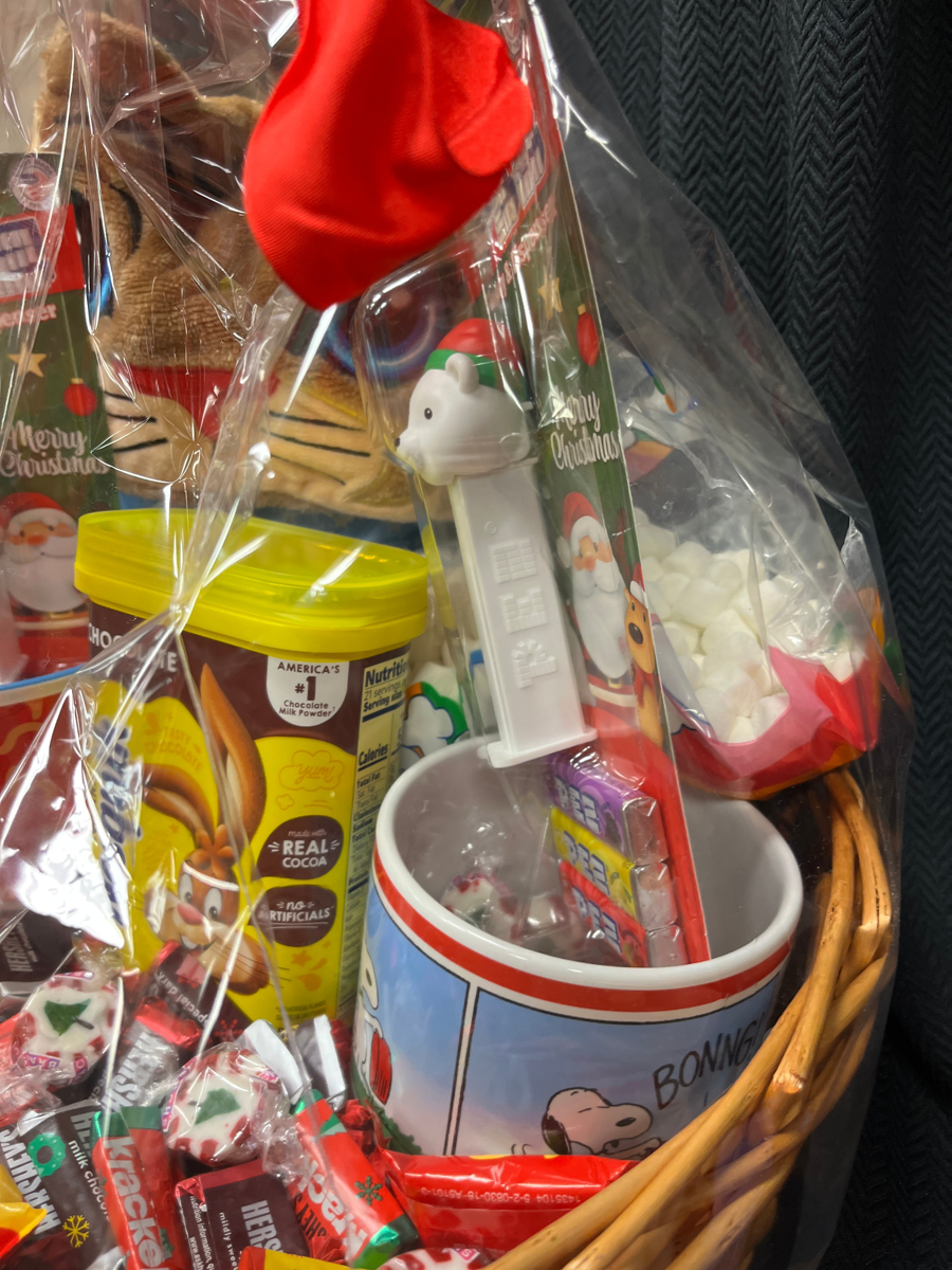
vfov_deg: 67.3
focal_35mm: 26
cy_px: 635
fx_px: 953
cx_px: 476
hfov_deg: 53.1
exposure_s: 1/60
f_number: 1.6
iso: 320
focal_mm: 5.1
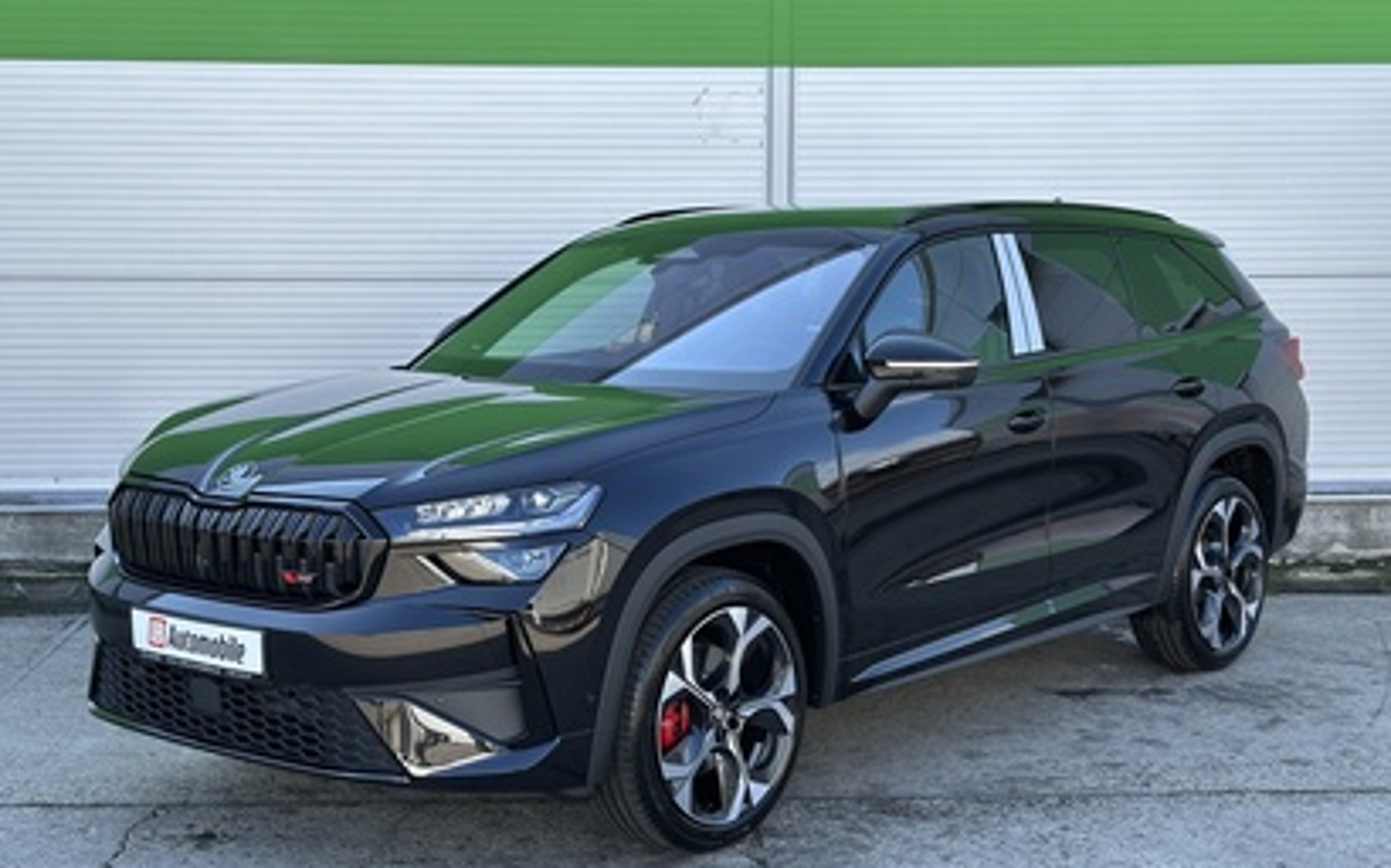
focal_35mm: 52
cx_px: 694
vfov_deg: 24.8
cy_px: 488
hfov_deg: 38.9
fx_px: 1971
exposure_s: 1/903
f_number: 1.78
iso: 64
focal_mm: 6.86
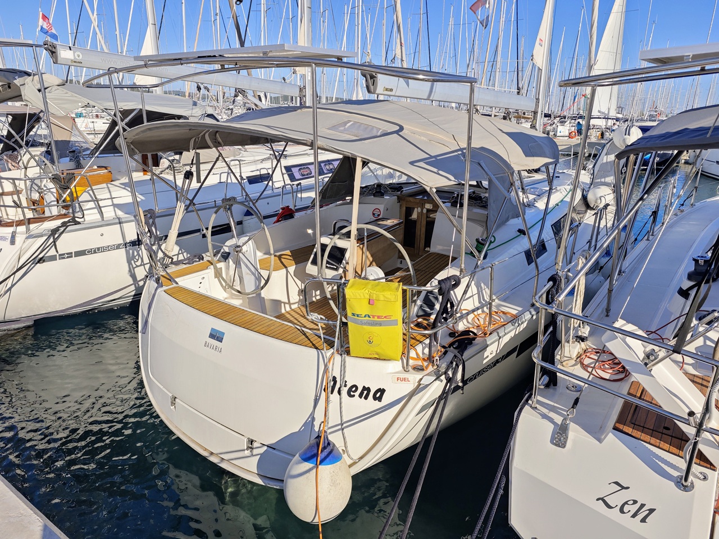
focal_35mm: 23
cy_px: 270
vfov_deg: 58.9
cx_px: 360
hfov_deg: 73.9
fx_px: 478
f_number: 1.6
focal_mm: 6.55
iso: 50
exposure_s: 1/4568
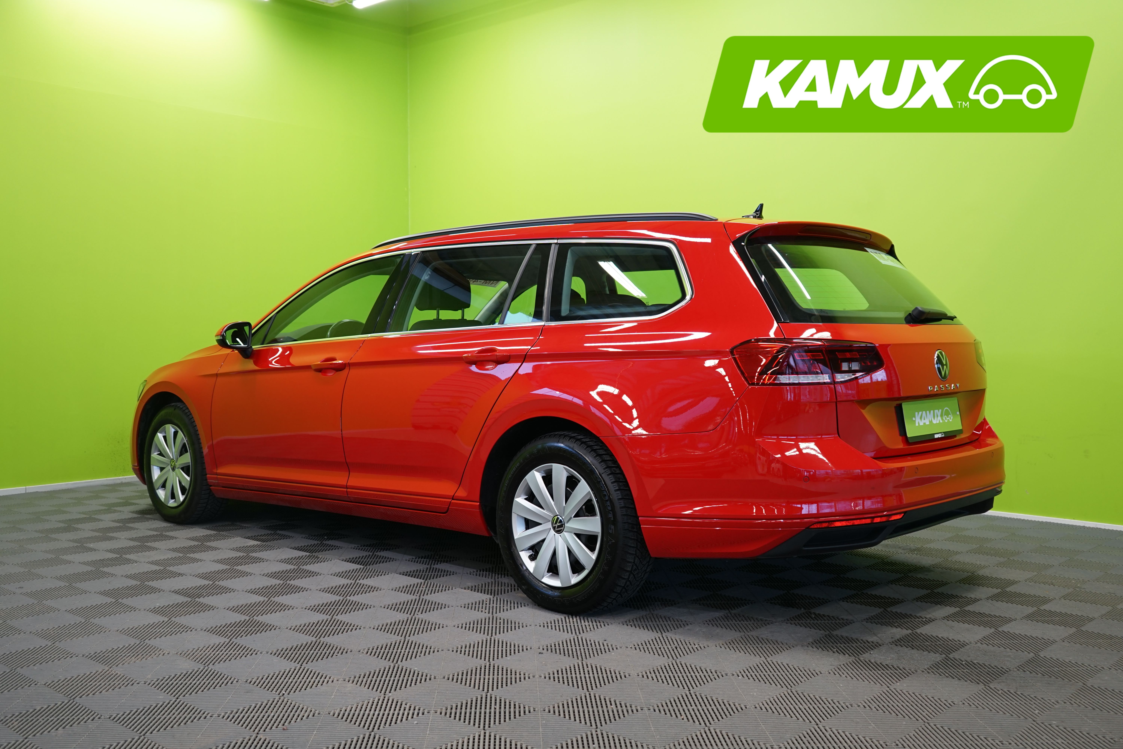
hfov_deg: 55.8
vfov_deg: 38.9
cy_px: 374
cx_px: 562
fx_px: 1061
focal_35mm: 34
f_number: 5
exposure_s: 1/30
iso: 500
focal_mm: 34
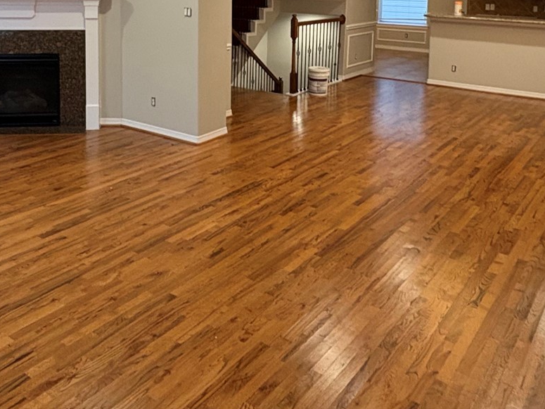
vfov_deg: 35.7
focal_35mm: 37
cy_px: 21
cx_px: 243
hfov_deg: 50.1
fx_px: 582
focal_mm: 2.22
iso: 400
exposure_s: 1/120
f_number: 2.2
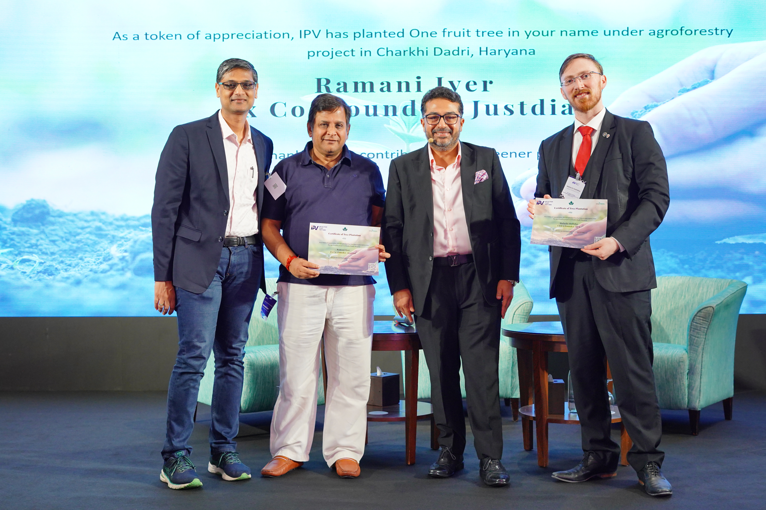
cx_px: 383
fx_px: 1064
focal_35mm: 50
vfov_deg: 27.0
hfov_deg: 39.6
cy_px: 255
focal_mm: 50
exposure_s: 1/160
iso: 2000
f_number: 4
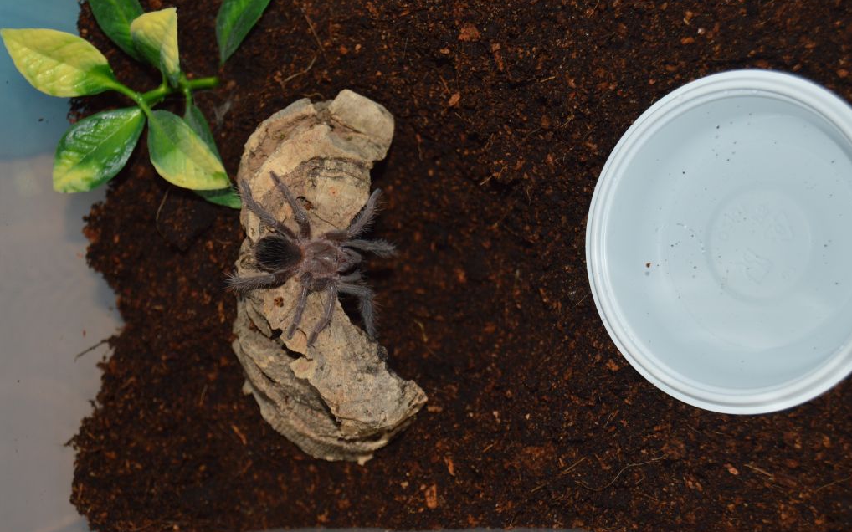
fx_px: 1962
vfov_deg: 15.4
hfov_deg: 24.5
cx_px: 428
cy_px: 276
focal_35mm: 85
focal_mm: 55
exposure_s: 1/60
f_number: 6.3
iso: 400
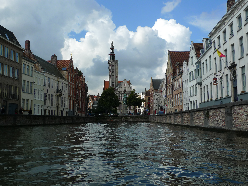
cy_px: 93
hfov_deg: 52.6
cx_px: 124
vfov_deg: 40.7
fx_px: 251
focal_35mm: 35
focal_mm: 7.4
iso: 80
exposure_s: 1/800
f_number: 4
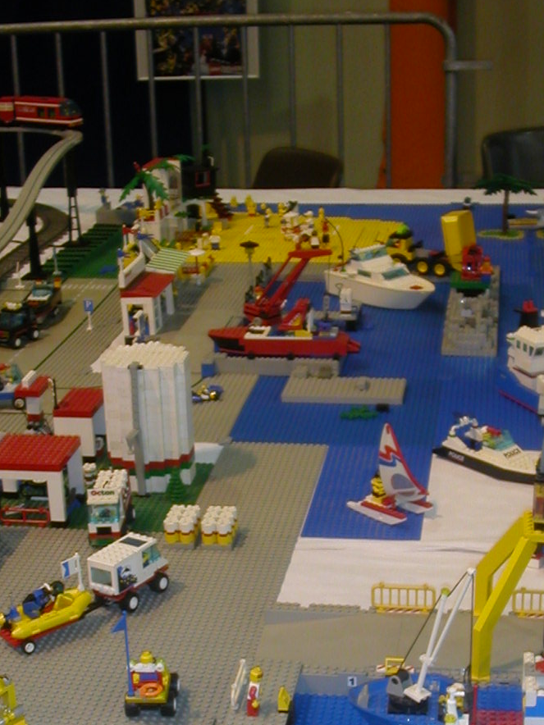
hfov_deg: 21.9
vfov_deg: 28.7
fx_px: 1404
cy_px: 508
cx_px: 314
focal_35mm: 67
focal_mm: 5.6
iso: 100
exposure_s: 1/30
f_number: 2.7
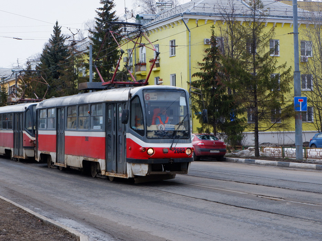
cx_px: 129
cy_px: 101
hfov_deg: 26.3
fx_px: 688
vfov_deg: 19.9
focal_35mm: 74
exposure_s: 1/800
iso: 500
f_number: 5.2
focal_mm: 38.5
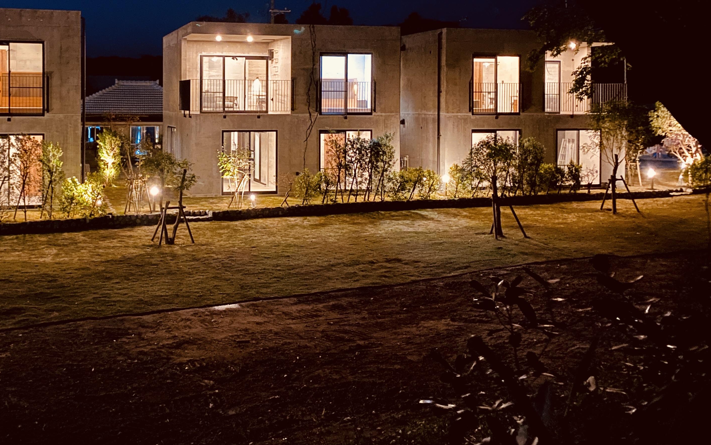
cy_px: 114
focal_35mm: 39
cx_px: 233
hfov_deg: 49.4
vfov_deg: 32.2
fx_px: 756
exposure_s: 1/8
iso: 800
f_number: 1.8
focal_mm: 4.25
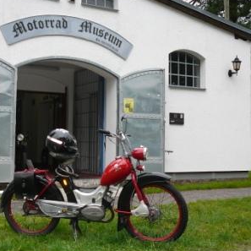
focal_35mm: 52
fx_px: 427
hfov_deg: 32.4
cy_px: 117
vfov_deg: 32.8
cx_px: 75
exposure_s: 1/160
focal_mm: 5.2
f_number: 2.8
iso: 80
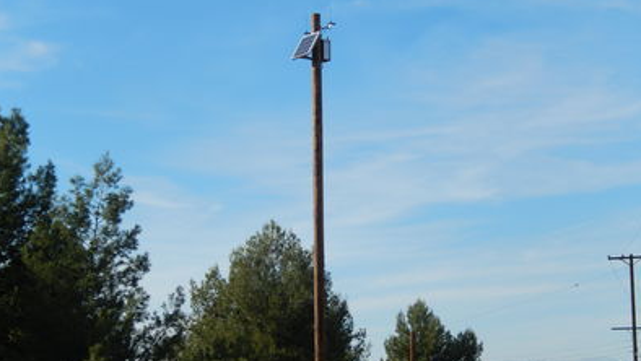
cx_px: 320
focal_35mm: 94
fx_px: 1598
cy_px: 211
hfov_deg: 22.7
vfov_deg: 12.9
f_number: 5.1
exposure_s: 1/800
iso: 125
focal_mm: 15.2
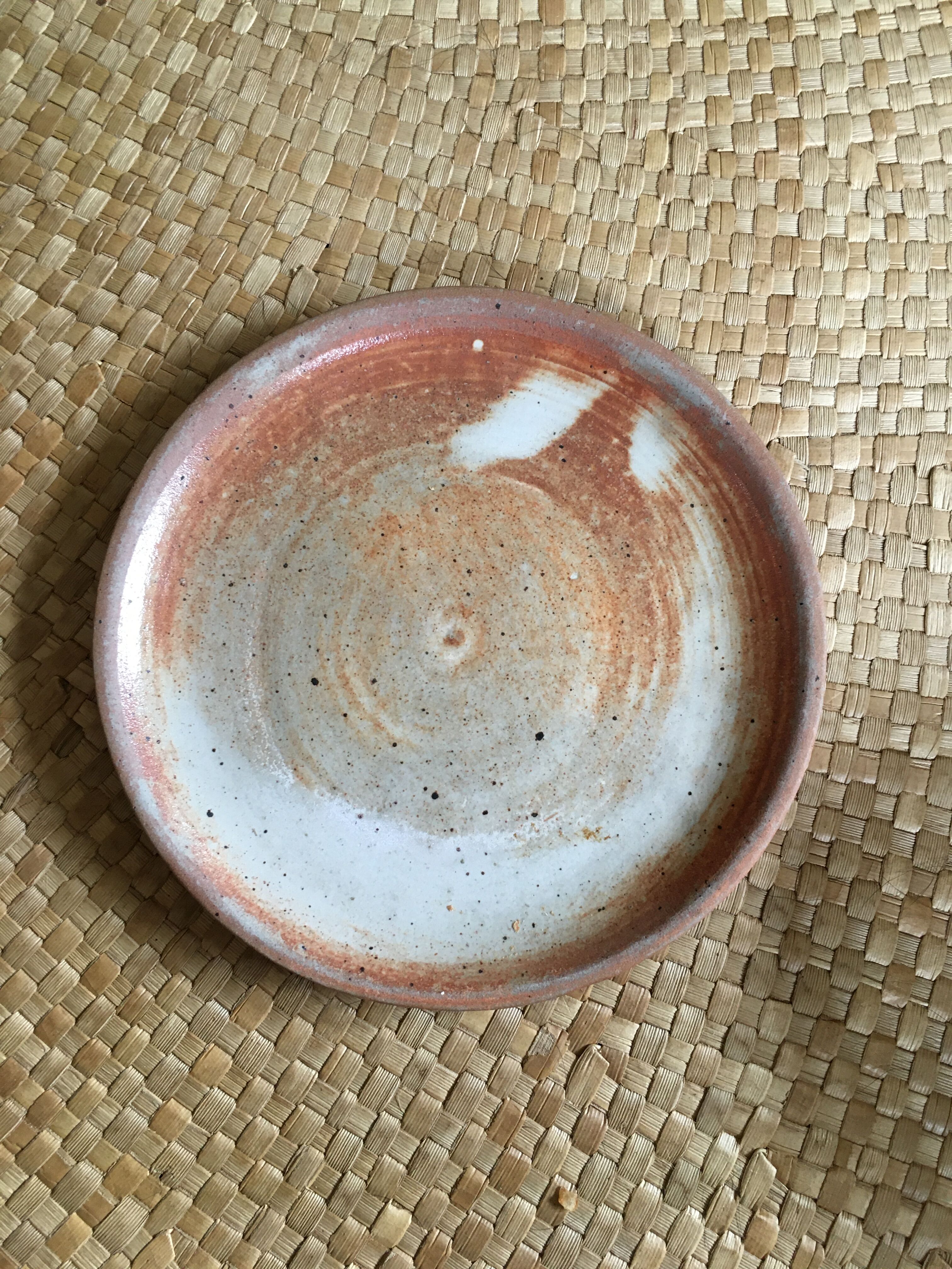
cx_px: 476
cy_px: 634
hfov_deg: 48.2
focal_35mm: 29
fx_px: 1063
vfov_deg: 61.7
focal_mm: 4.15
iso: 100
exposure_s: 1/33
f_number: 2.2
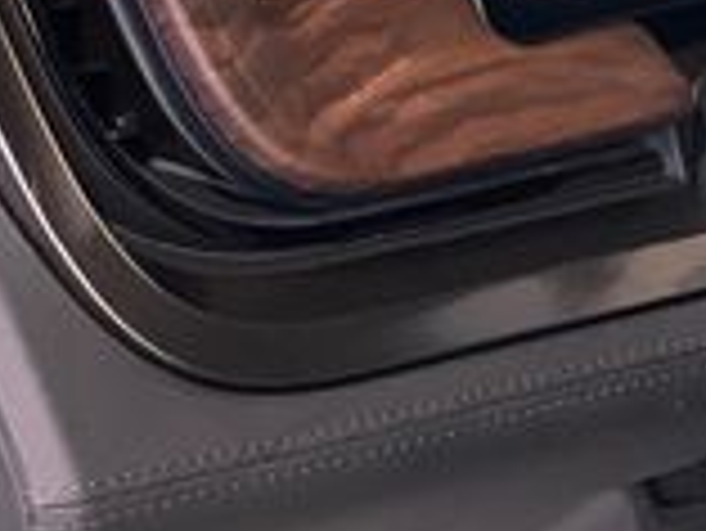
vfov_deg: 4.7
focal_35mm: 314
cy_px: -140
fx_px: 6409
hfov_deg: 6.2
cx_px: 1174
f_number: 2.8
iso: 320
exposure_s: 1/40
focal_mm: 9
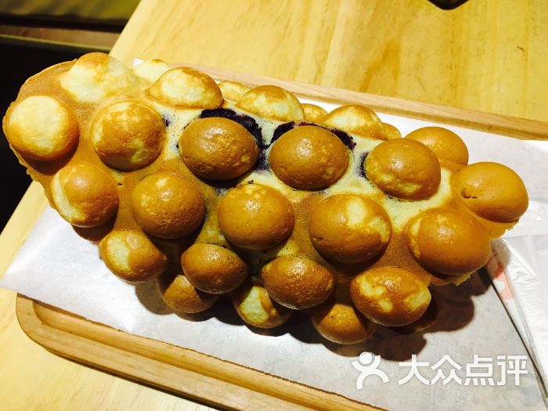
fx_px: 459
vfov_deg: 48.2
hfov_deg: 61.7
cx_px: 274
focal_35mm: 29
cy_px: 206
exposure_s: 1/33
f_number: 2.2
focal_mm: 4.15
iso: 64
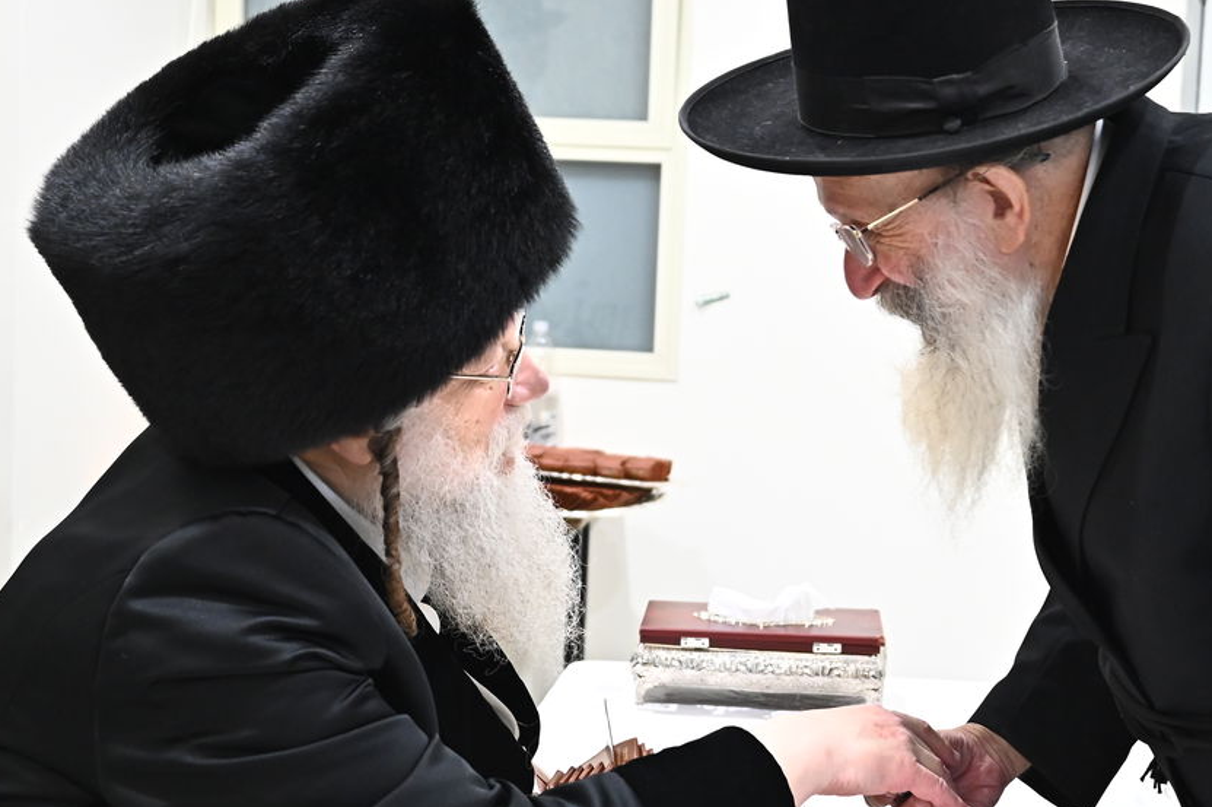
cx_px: 678
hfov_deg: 33.9
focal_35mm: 59
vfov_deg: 23.0
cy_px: 397
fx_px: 1985
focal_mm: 35
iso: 3200
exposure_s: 1/200
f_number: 3.8
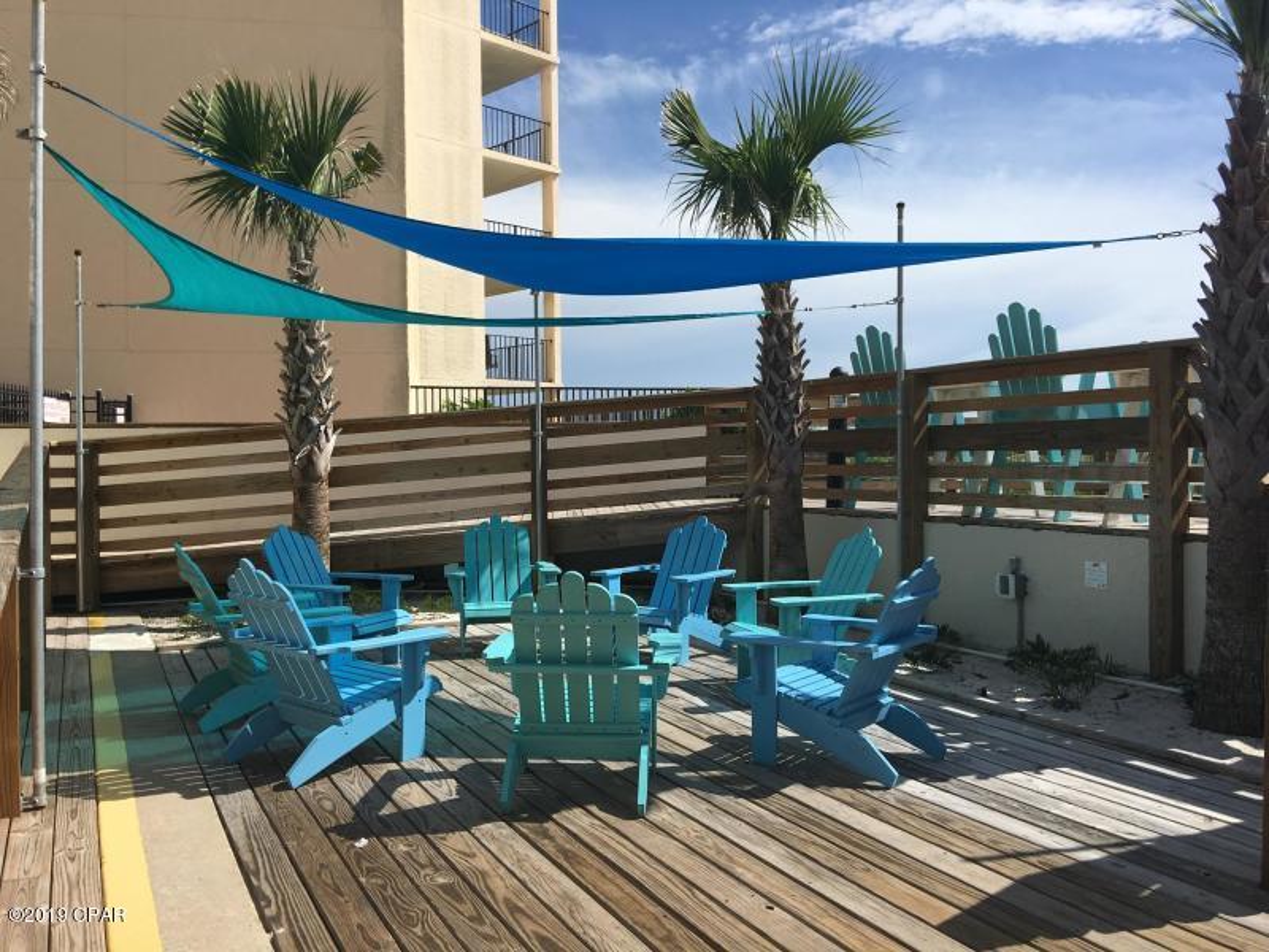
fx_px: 1063
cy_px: 476
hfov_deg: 61.7
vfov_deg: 48.2
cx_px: 634
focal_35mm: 29
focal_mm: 4.15
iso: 25
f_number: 2.2
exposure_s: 1/2481
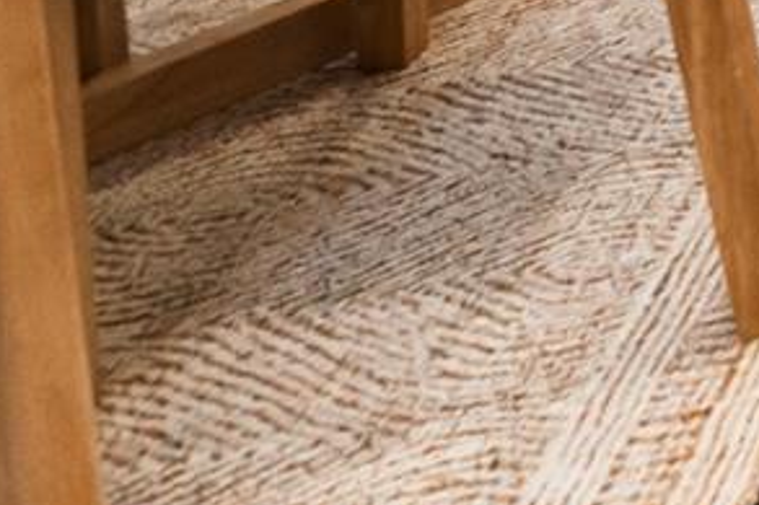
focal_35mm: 98
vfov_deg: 9.9
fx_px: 2065
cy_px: -1088
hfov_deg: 12.0
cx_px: 2184
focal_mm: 14
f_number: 4
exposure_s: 1/160
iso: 800
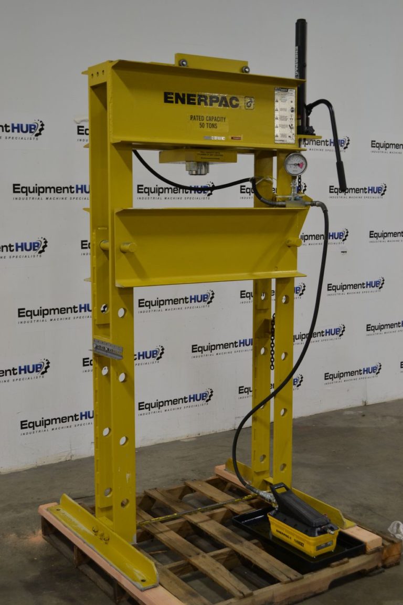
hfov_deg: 29.9
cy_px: 302
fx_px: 756
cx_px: 202
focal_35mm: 45
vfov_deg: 43.6
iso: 400
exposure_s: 1/50
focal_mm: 30
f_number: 4.5
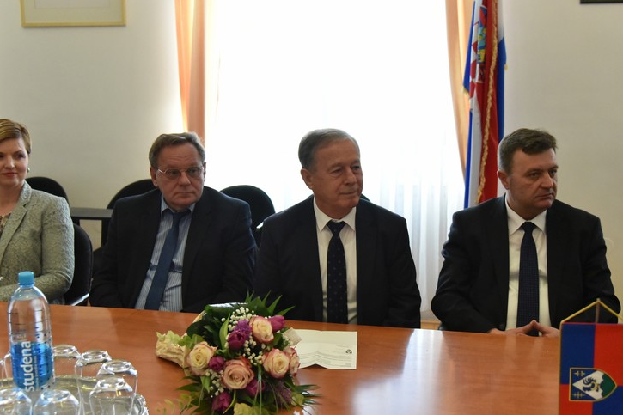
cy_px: 200
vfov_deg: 31.2
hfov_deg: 45.4
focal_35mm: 43
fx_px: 744
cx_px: 331
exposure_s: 1/1000
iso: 10000
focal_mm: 38
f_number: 4
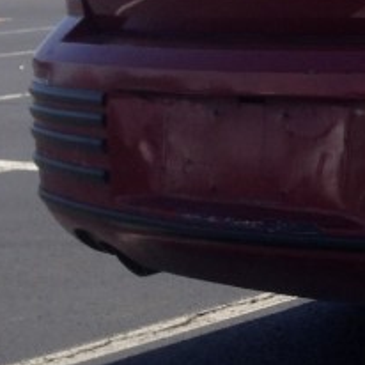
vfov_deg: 11.9
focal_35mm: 145
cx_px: 799
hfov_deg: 10.7
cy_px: -25
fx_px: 1730
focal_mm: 4.12
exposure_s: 1/1205
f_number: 2.4
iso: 50
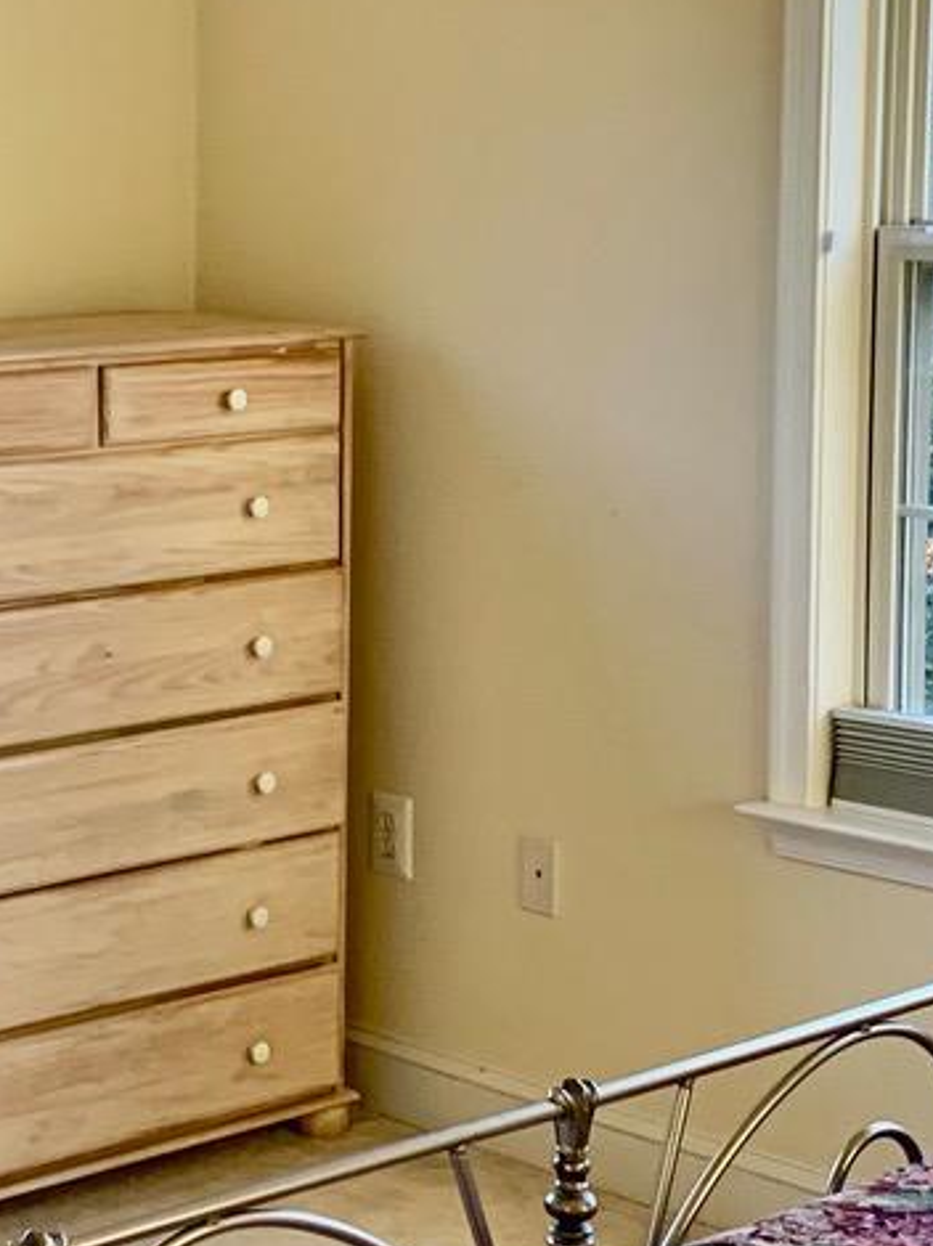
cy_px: 559
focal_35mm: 85
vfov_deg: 23.0
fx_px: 3057
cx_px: 162
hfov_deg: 17.2
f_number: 1.8
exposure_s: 1/60
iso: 100
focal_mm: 4.25
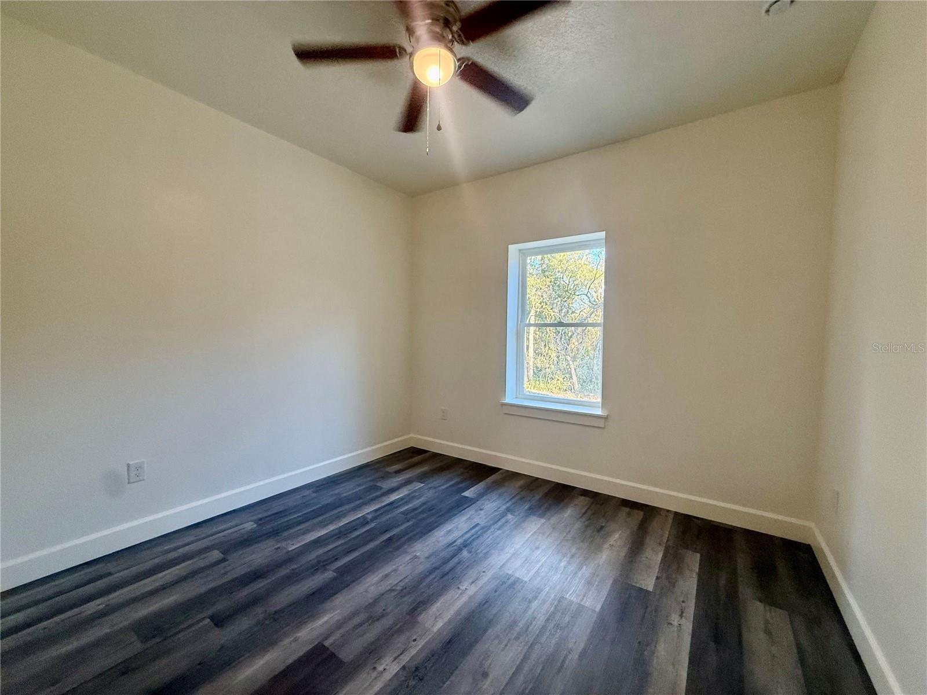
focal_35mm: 14
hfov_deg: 102.1
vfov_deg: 85.7
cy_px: 348
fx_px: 375
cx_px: 464
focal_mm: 2.22
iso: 250
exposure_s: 1/120
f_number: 2.2
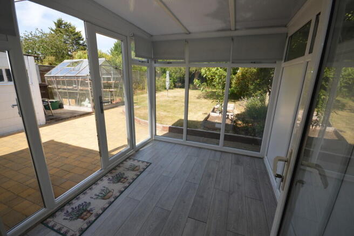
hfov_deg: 100.4
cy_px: 118
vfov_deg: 77.2
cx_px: 177
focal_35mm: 15
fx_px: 147
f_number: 5.6
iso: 100
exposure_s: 1/160
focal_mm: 10
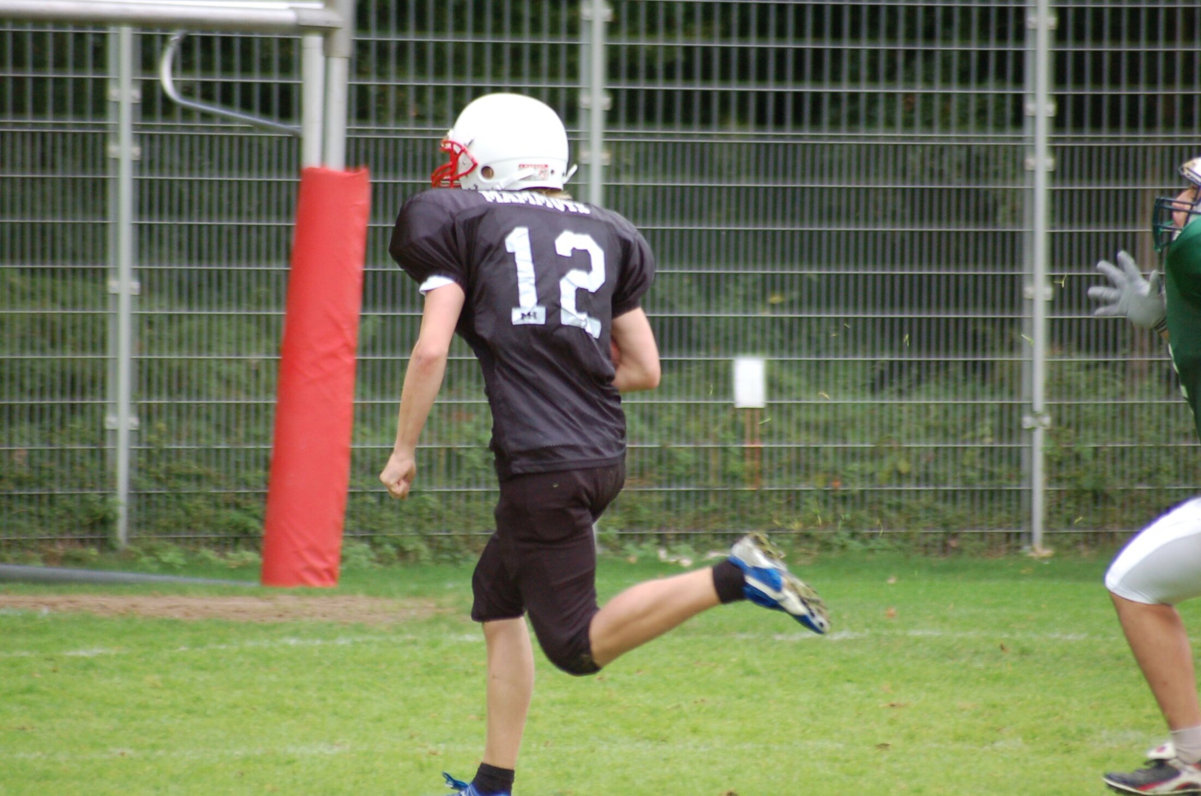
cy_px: 398
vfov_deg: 3.4
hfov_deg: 5.1
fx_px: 13486
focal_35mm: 405
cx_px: 600
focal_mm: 270
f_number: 5.6
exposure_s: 1/500
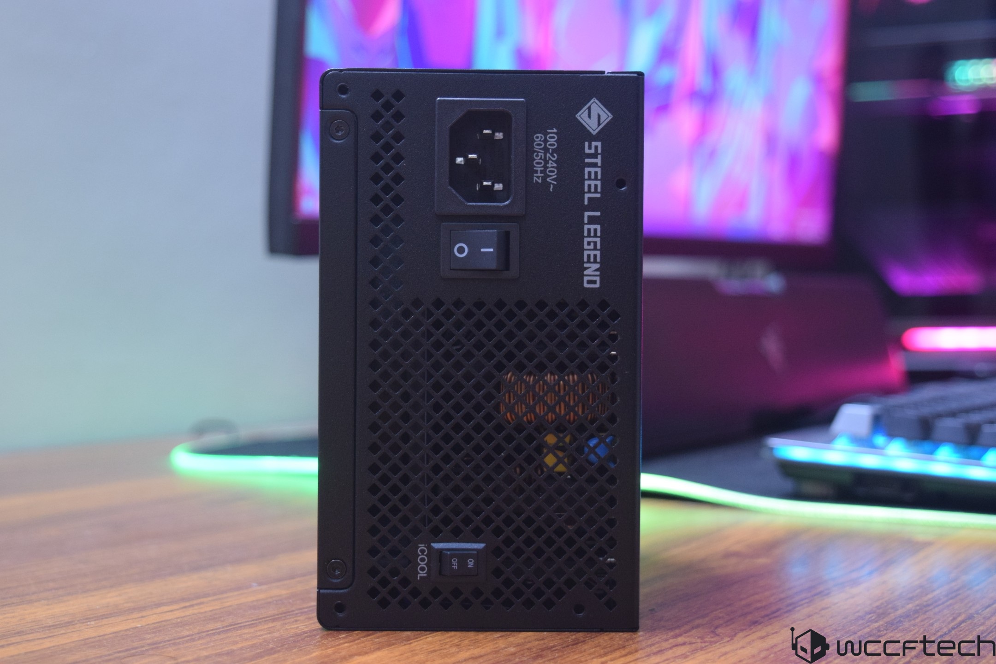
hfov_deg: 31.9
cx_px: 498
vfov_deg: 21.6
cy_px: 332
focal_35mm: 63
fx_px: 1743
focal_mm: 42
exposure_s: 1/15
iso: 1600
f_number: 5
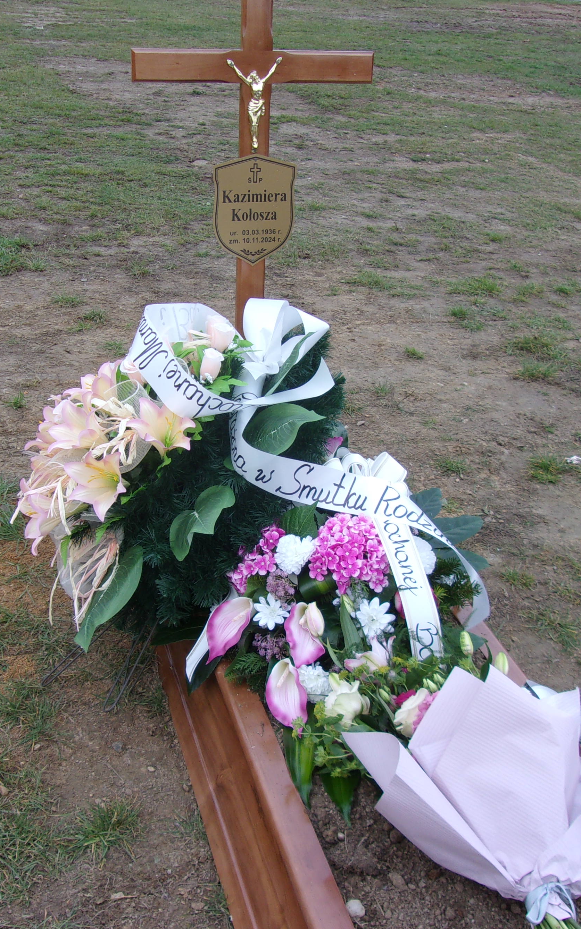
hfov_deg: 32.8
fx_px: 988
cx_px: 274
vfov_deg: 50.4
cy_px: 461
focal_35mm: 39
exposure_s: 1/110
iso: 80
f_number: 3
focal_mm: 4.9
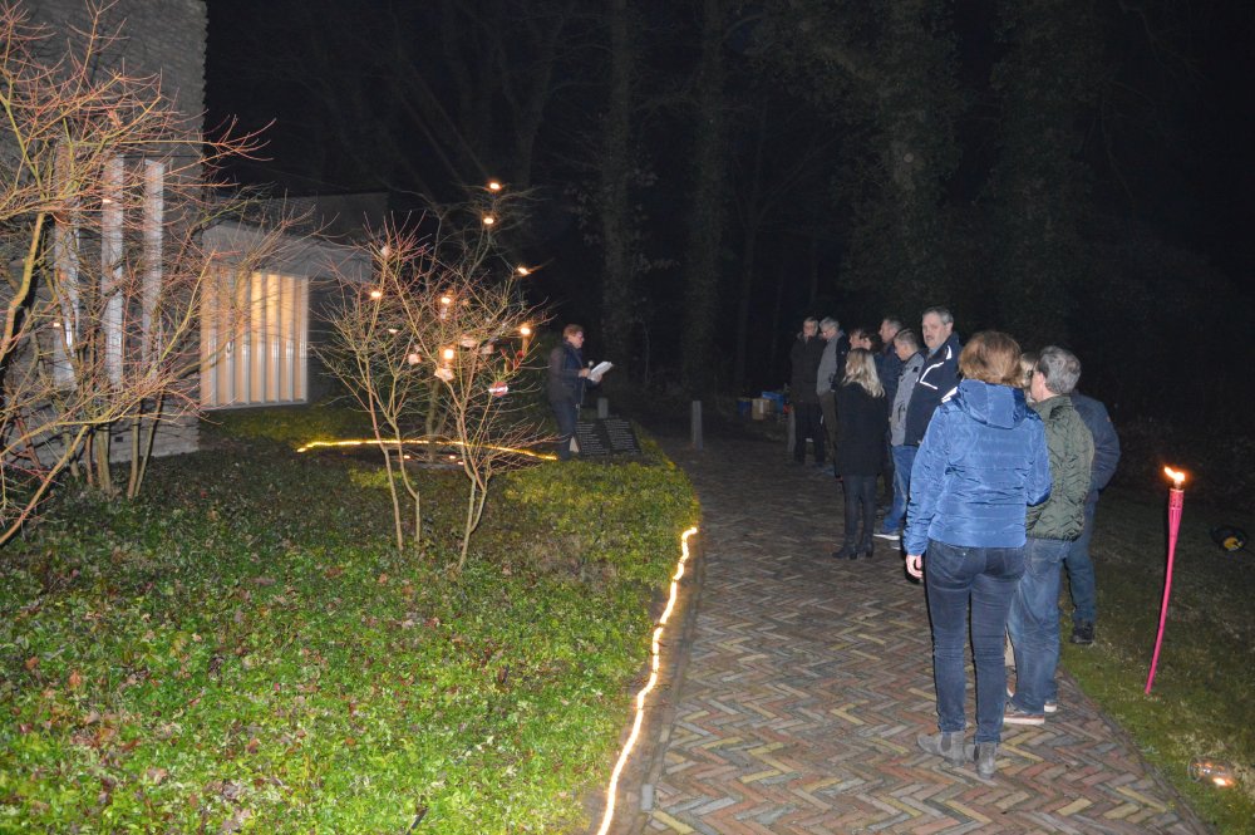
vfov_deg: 47.9
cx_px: 628
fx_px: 940
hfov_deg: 67.4
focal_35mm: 27
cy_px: 418
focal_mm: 18
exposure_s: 1/60
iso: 3200
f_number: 3.5
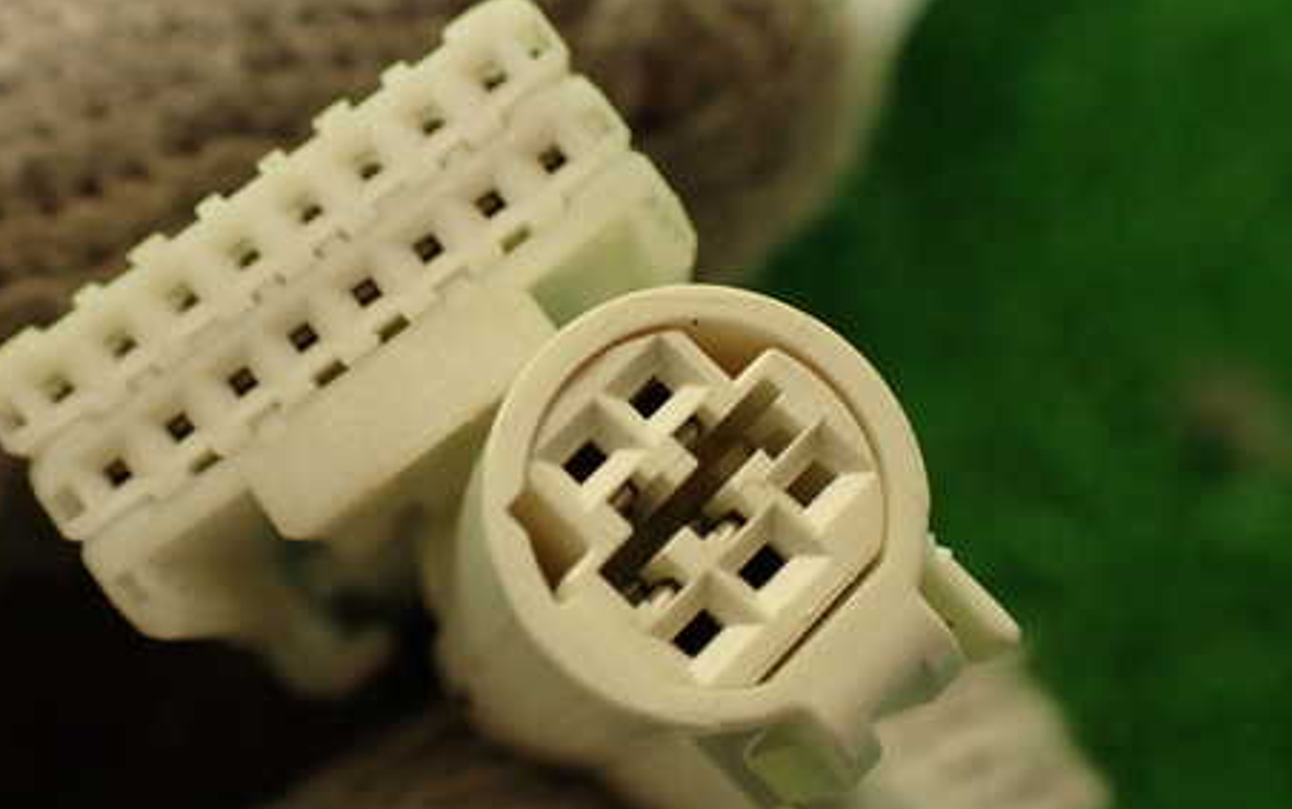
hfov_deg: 43.9
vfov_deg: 28.6
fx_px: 1585
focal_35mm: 45
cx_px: 457
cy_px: 406
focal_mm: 5.79
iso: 200
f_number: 2.4
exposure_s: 1/60
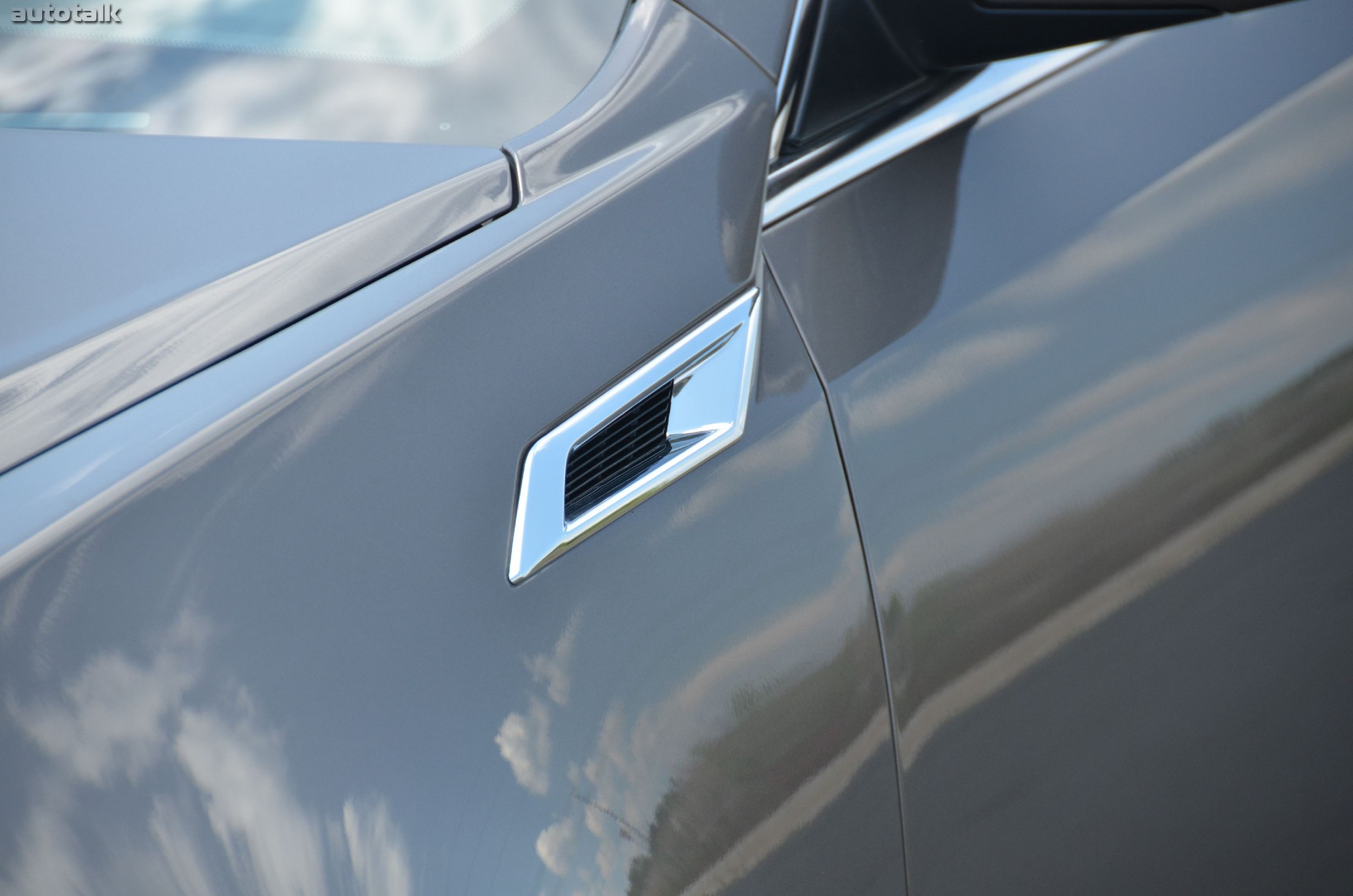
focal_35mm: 300
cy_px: 448
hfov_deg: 6.9
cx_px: 676
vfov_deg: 4.6
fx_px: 11252
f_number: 5.6
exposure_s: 1/1000
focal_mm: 200
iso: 560
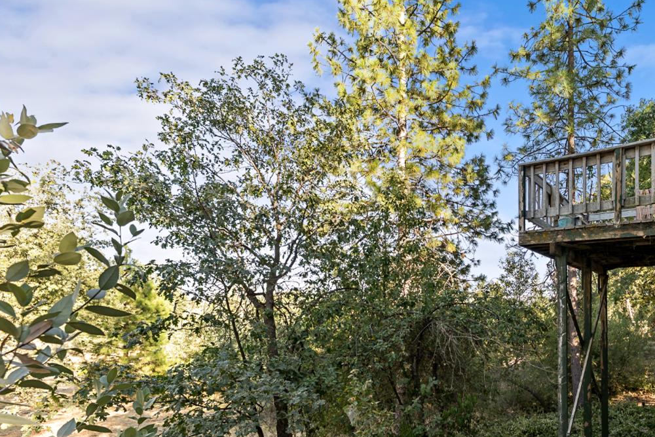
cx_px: 486
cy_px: 311
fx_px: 382
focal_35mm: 21
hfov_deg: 75.7
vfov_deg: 57.4
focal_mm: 14
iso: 80
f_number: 4.5
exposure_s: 1/80
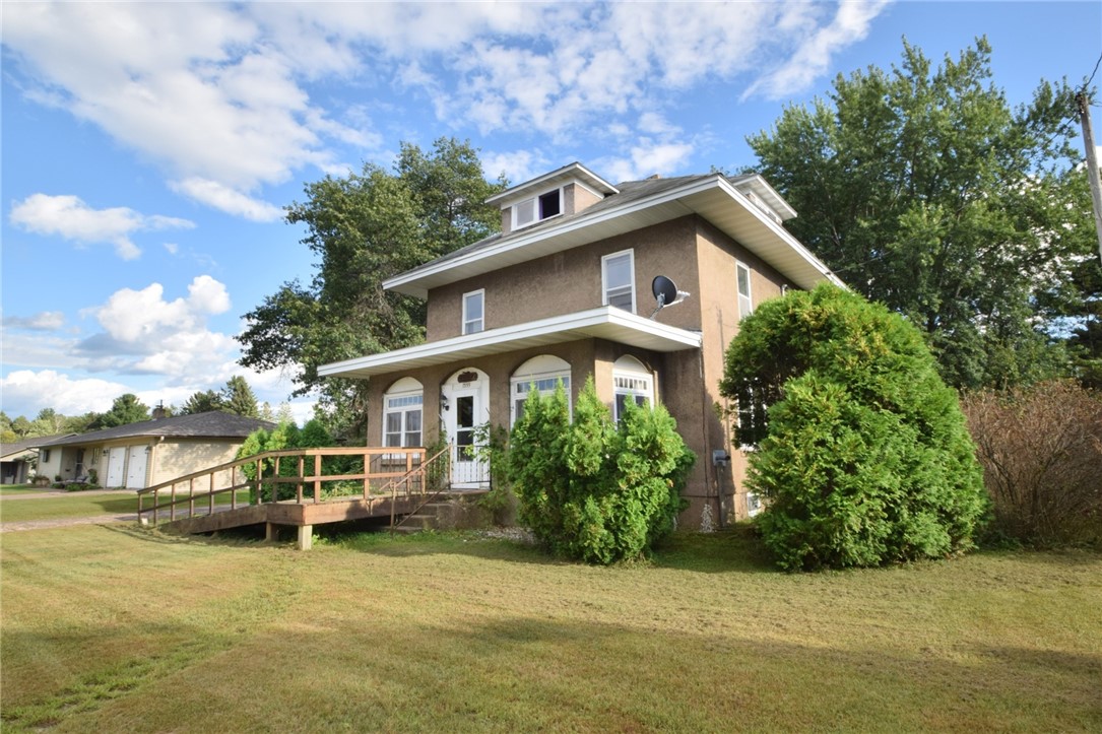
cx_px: 551
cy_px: 367
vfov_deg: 67.4
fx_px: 551
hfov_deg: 90.0
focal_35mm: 18
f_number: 13
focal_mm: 12
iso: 320
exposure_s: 1/200
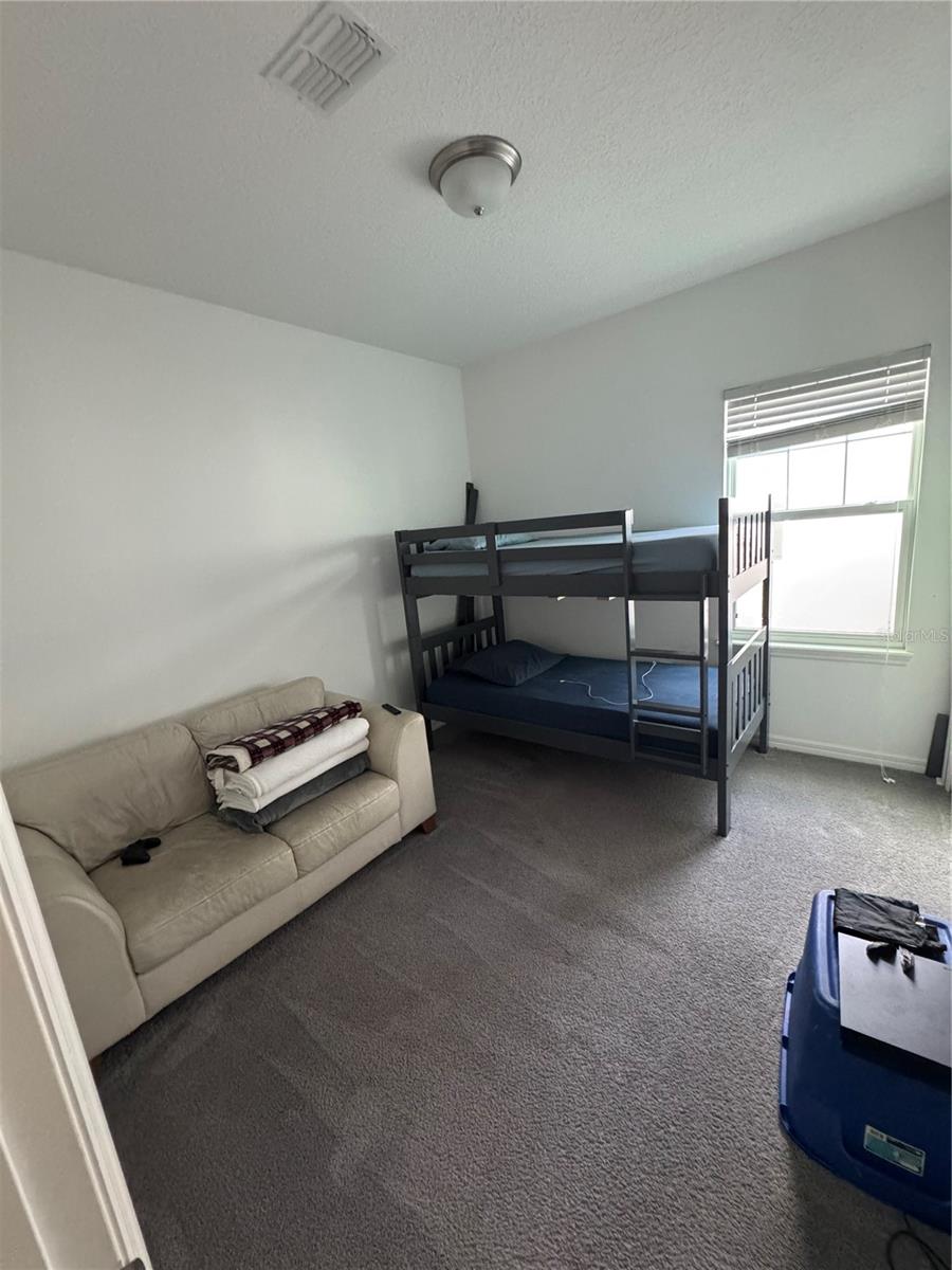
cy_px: 635
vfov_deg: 102.1
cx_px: 476
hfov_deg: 85.7
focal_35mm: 14
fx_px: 513
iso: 1000
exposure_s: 1/60
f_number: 2.2
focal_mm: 2.22
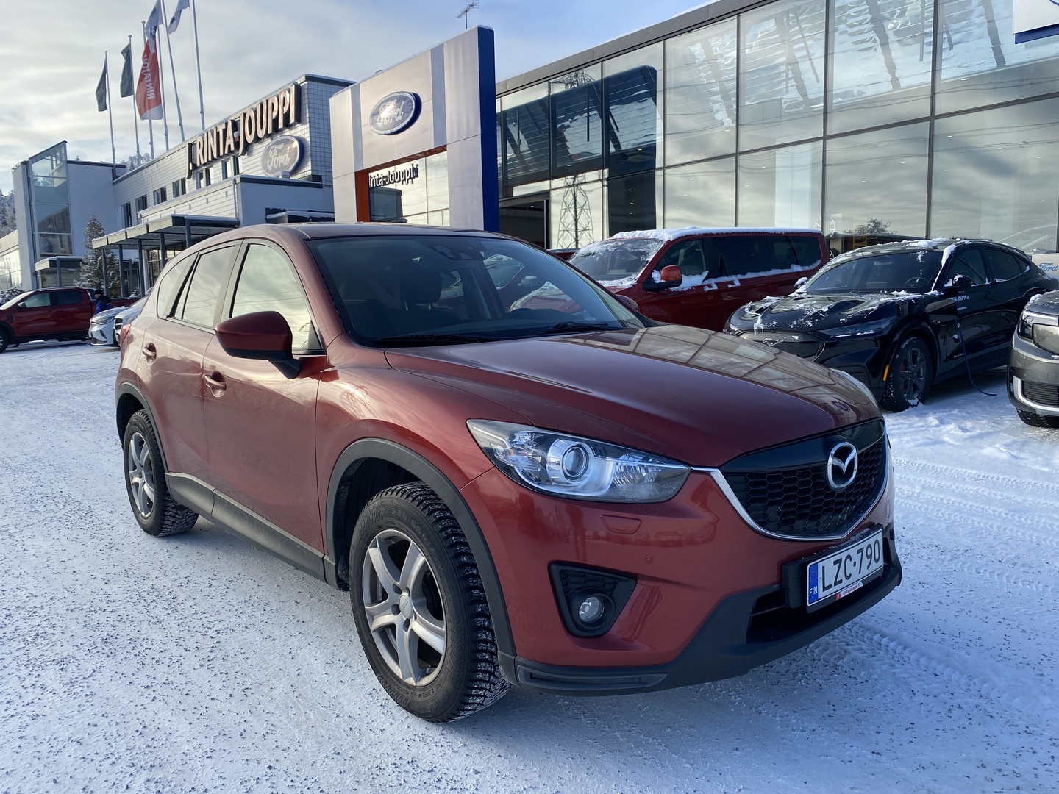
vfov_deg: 53.1
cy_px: 397
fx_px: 795
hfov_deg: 67.3
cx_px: 530
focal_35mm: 26
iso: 32
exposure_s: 1/1504
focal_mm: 4.25
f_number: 1.8
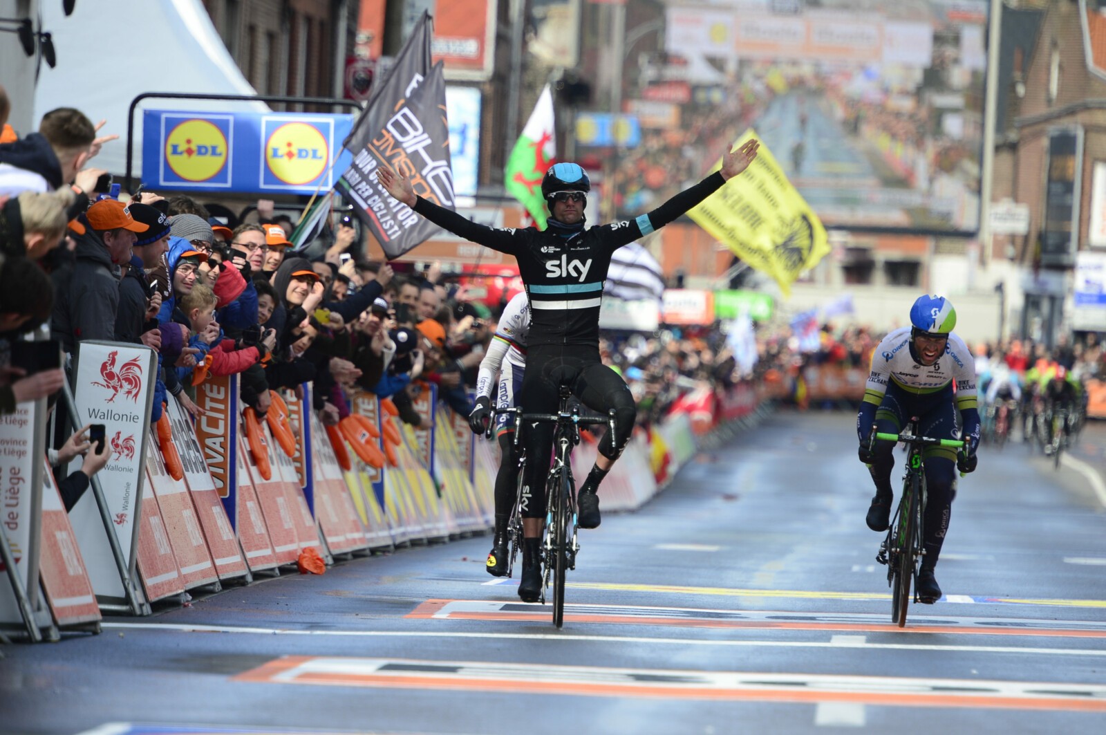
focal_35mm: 360
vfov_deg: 3.8
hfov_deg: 5.7
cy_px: 368
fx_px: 11047
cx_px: 553
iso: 400
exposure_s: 1/1000
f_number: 6.3
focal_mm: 360
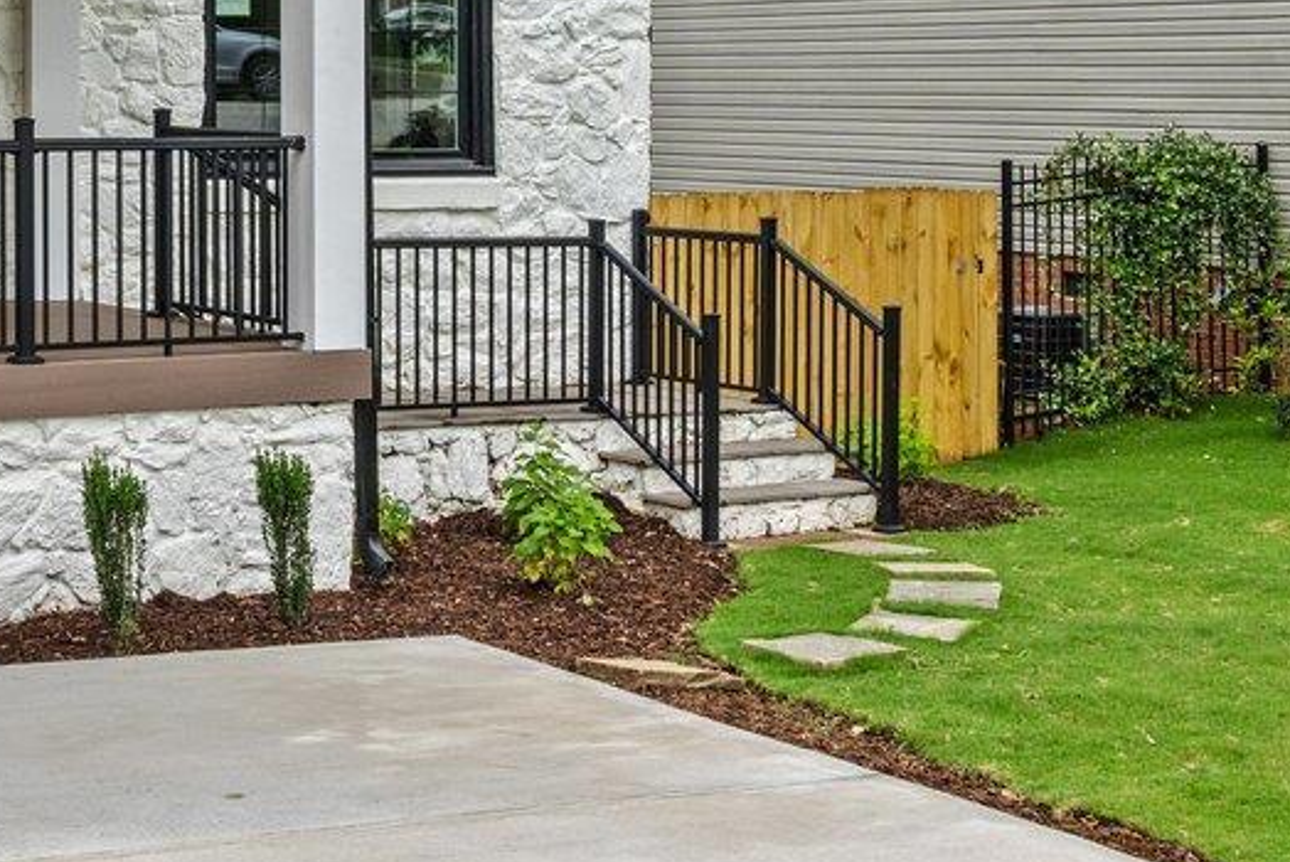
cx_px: 44
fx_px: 2940
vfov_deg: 16.4
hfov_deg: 23.8
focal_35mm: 82
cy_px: 78
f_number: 8
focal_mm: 21
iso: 250
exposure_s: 1/60
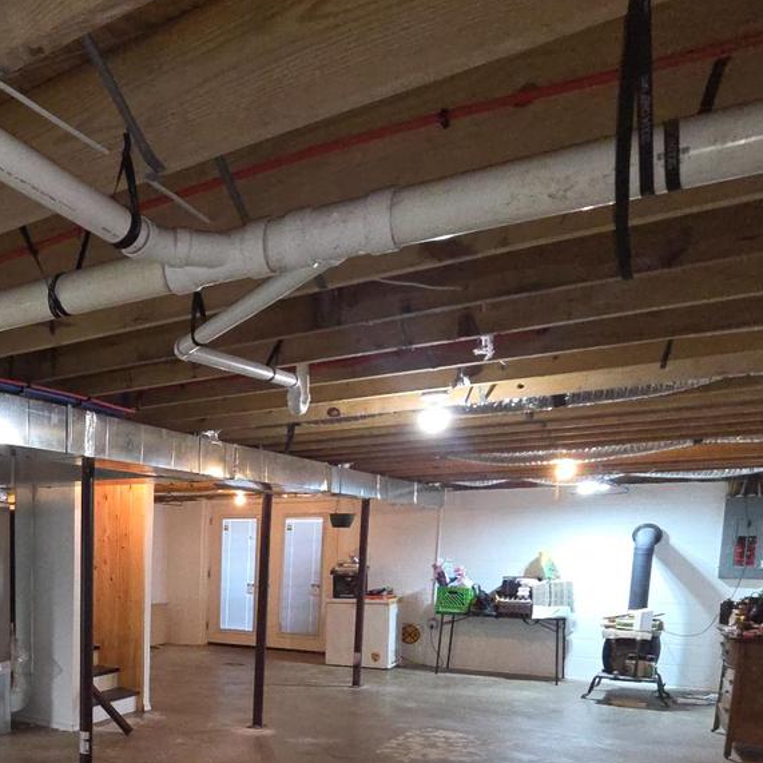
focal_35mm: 29
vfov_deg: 51.2
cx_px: 17
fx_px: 723
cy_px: 637
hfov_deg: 47.3
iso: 320
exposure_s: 1/60
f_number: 2.2
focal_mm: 2.2
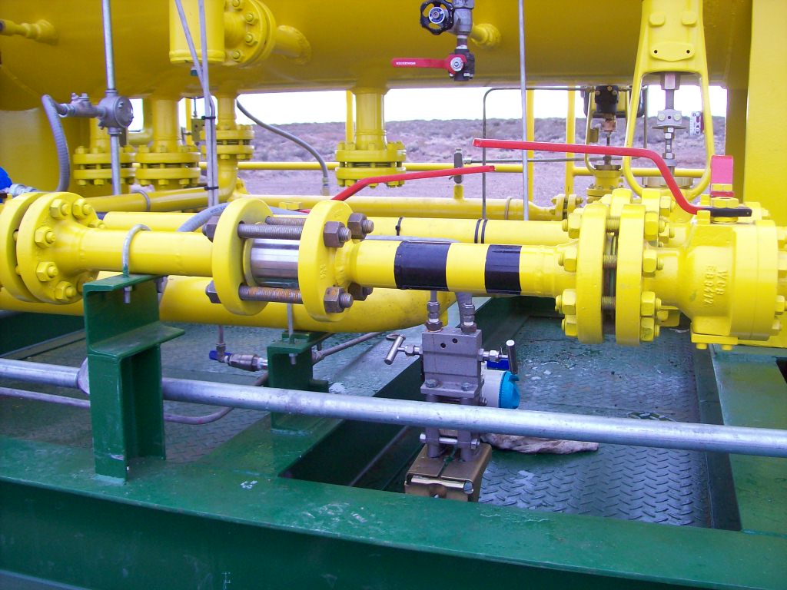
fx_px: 818
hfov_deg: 51.4
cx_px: 394
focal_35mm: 36
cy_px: 295
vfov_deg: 39.7
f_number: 2.7
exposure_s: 1/101
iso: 80
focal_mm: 6
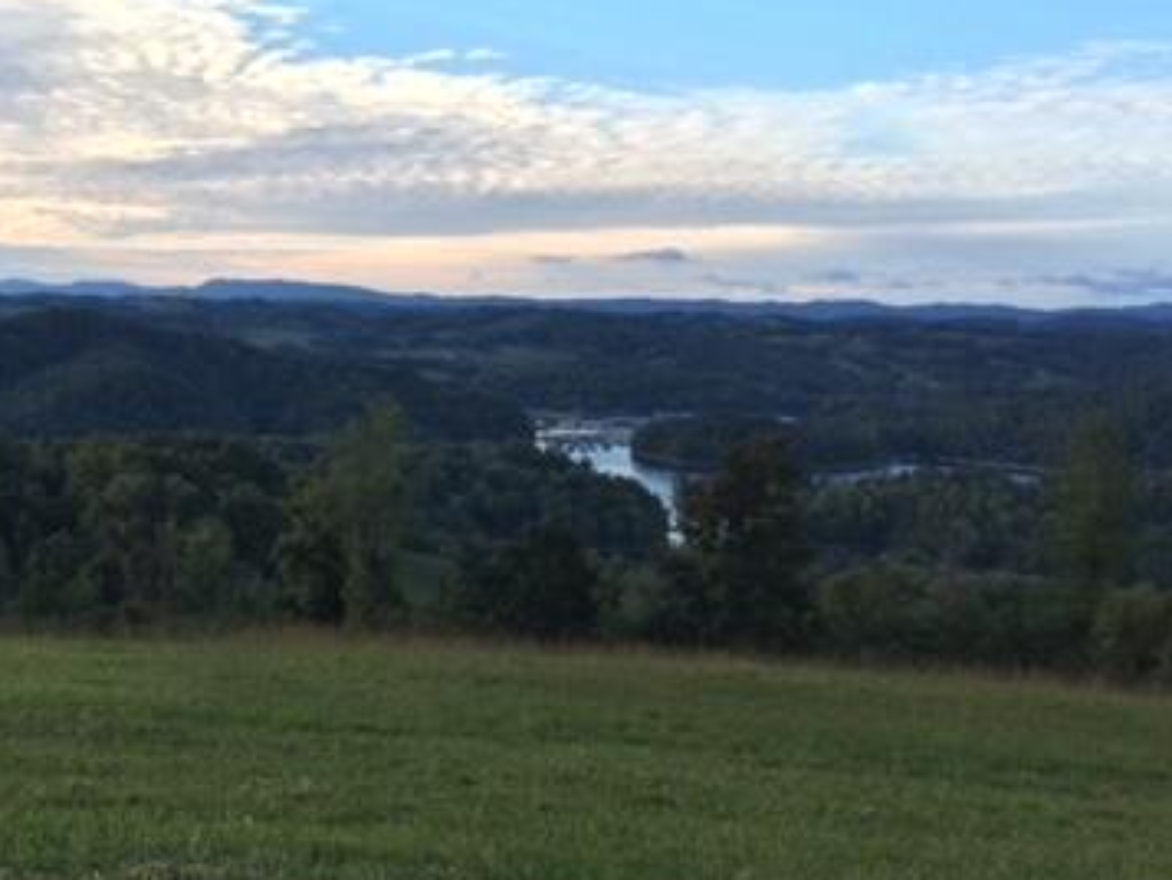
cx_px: 335
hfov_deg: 36.2
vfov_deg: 28.0
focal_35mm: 52
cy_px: 496
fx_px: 1761
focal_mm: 4.15
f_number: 2.2
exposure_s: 1/820
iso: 32
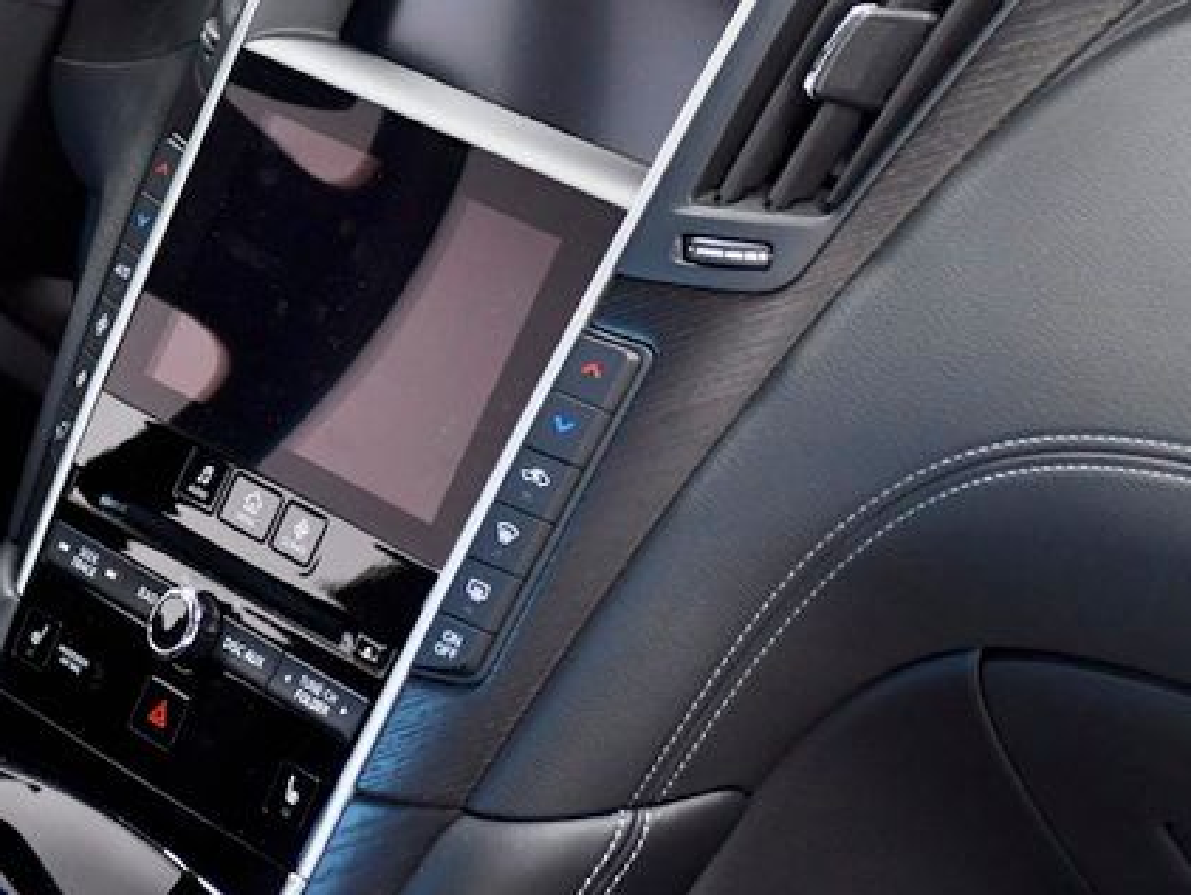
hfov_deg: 13.3
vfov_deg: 10.0
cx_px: 175
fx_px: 5061
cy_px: 55
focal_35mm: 147
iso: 1250
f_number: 3.5
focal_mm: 42
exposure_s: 1/200
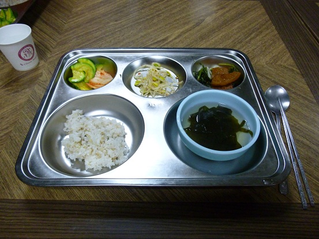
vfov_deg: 54.9
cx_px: 160
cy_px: 120
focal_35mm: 25
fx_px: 230
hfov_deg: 69.4
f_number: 3.1
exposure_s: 1/60
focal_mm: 4.5
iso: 400
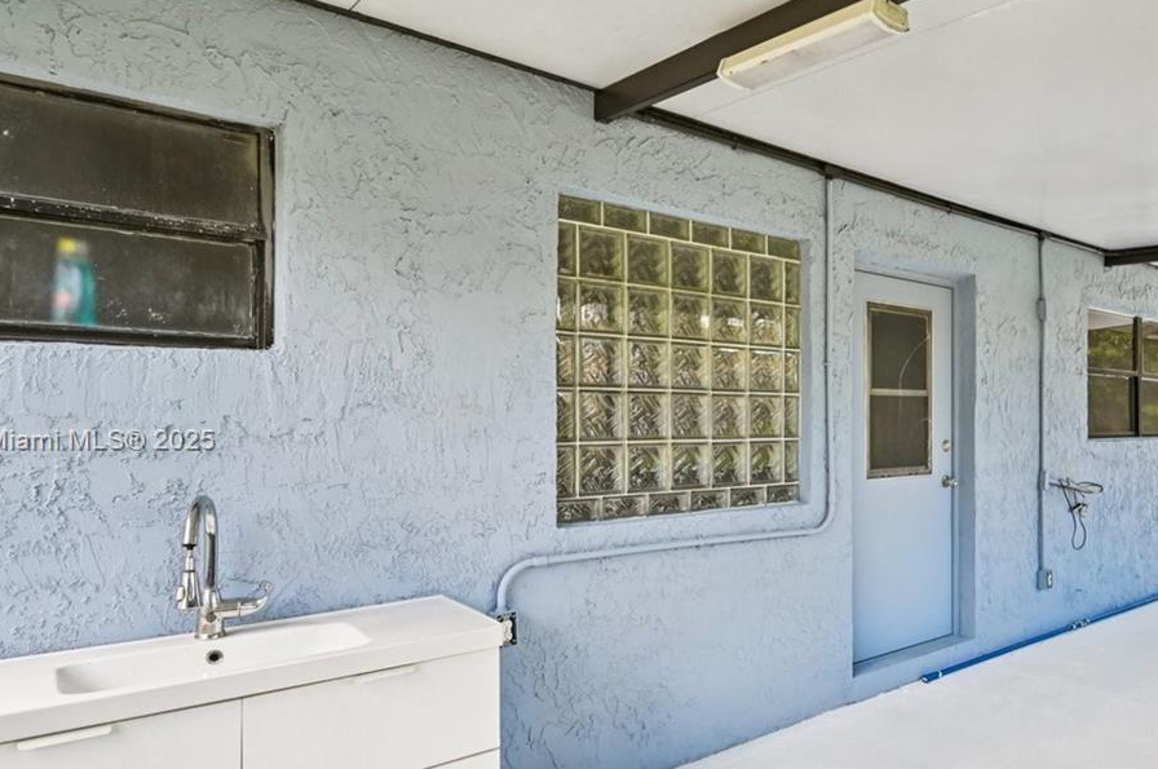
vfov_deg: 51.0
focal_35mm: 25
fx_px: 803
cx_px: 835
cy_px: 443
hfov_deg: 68.0
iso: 800
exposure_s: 1/125
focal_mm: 14
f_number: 8
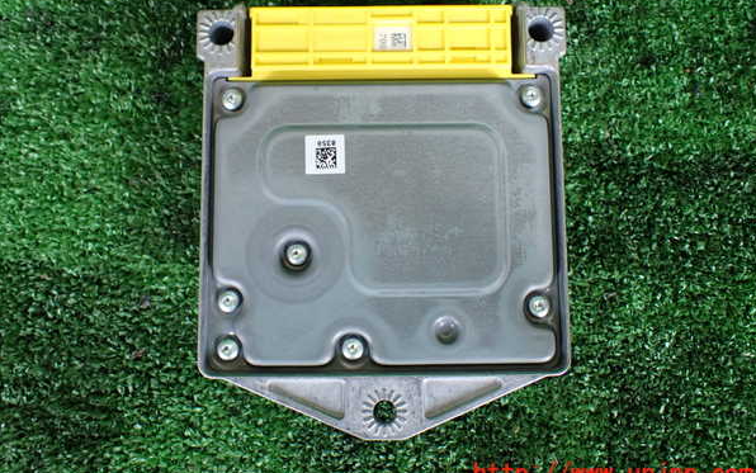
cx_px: 379
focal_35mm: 32
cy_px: 205
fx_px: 660
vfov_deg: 39.4
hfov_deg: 59.6
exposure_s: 1/125
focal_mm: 5.4
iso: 250
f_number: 2.3
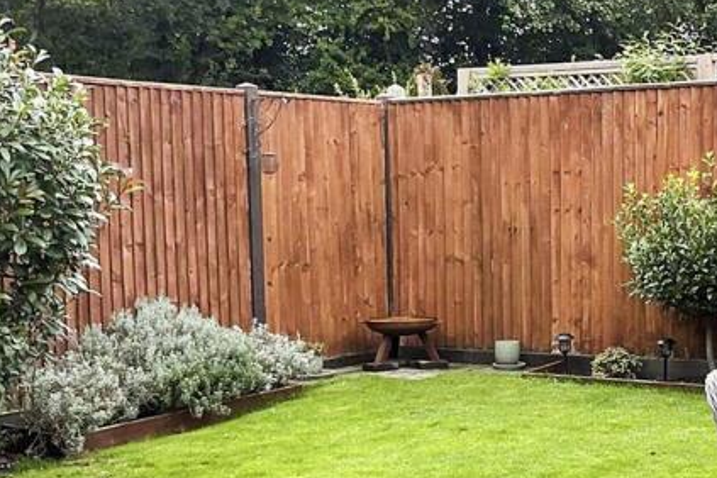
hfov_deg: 26.9
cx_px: 615
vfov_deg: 18.7
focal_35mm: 73
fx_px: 1454
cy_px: 280
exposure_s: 1/120
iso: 25
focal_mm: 3
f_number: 1.8
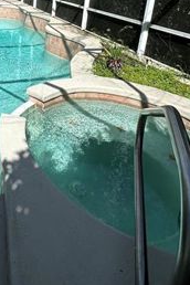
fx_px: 237
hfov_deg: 39.2
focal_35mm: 30
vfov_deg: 54.9
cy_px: 35
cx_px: 6
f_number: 2.2
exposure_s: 1/1887
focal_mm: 2.22
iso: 50
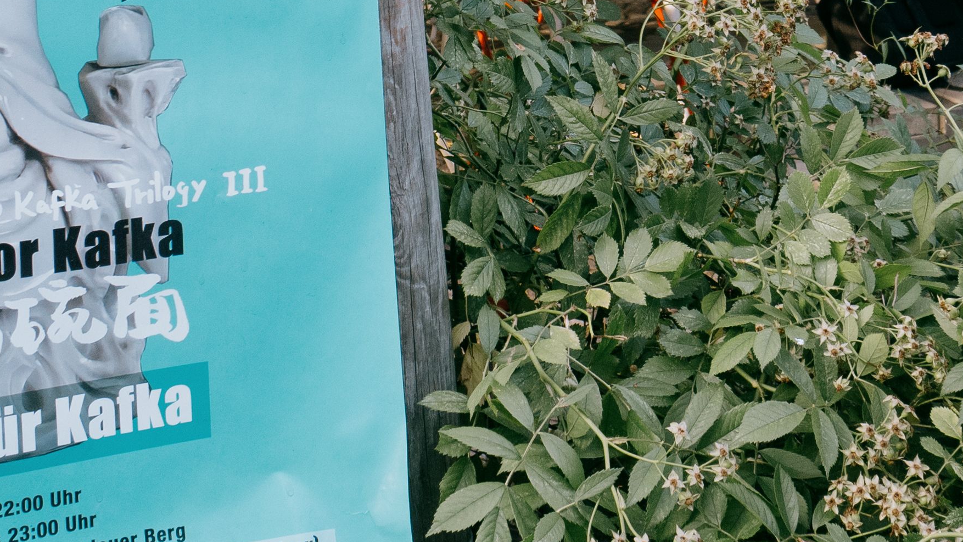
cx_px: 687
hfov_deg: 24.5
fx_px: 2196
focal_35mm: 86
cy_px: -227
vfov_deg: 13.4
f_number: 7.1
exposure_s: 1/50
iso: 320
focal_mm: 16
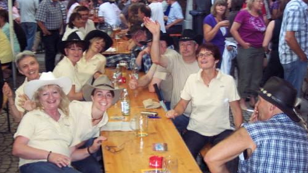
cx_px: 154
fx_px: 466
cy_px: 95
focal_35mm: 57
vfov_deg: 21.1
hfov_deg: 36.6
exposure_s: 1/60
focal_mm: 10.7
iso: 140
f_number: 3.4
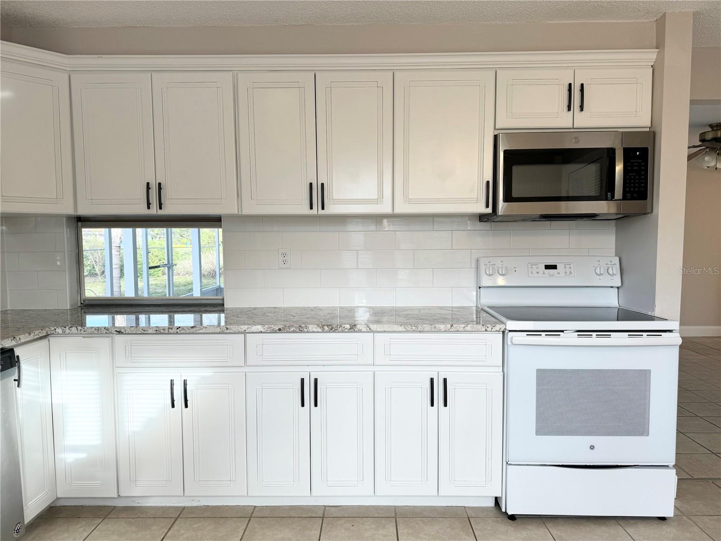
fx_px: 500
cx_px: 360
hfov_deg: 71.6
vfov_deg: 56.8
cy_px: 270
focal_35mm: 24
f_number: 1.78
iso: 64
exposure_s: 1/209
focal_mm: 6.86
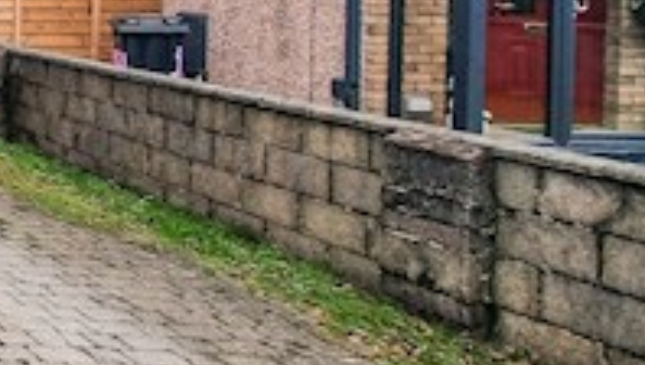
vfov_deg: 22.4
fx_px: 856
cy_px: -57
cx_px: -472
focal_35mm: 50
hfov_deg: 23.7
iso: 50
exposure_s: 1/160
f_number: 2.2
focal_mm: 2.2
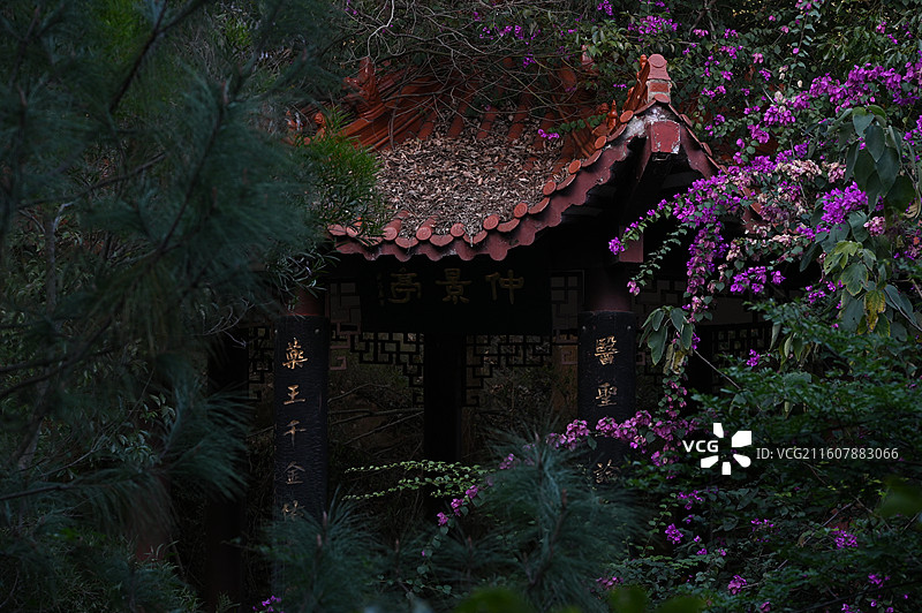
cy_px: 306
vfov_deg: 10.9
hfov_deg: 16.4
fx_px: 3199
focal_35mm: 125
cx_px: 461
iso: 500
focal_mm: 125
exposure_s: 1/100
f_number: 9
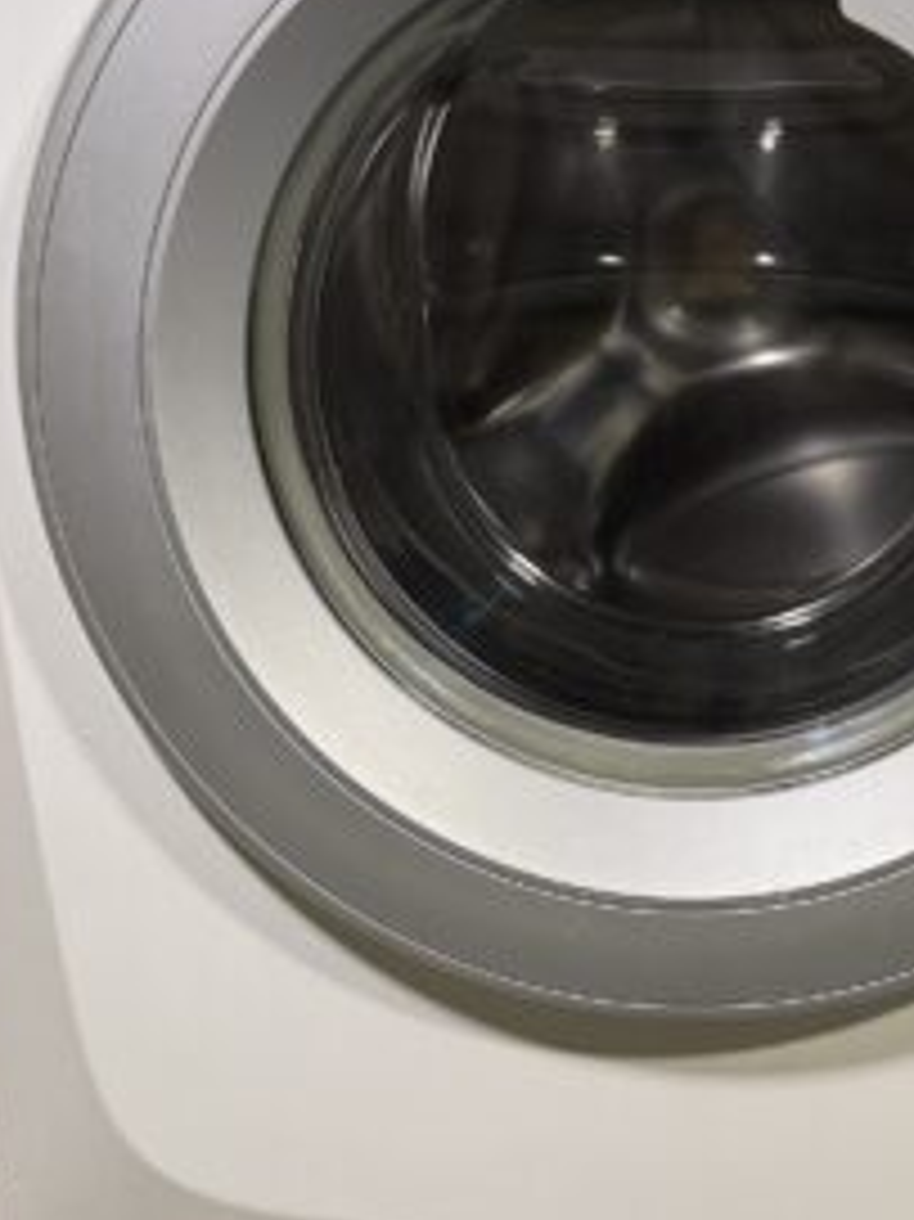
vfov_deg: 32.5
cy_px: 430
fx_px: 2079
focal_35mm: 59
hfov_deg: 24.5
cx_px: 711
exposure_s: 1/100
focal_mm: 6.76
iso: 160
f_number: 1.78
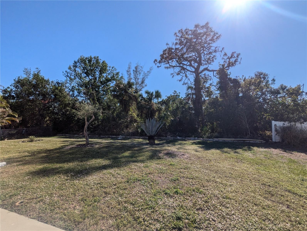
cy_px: 116
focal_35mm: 16
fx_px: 142
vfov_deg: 78.2
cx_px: 154
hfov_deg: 94.4
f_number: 2.2
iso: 46
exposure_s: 1/3003
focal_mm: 2.35
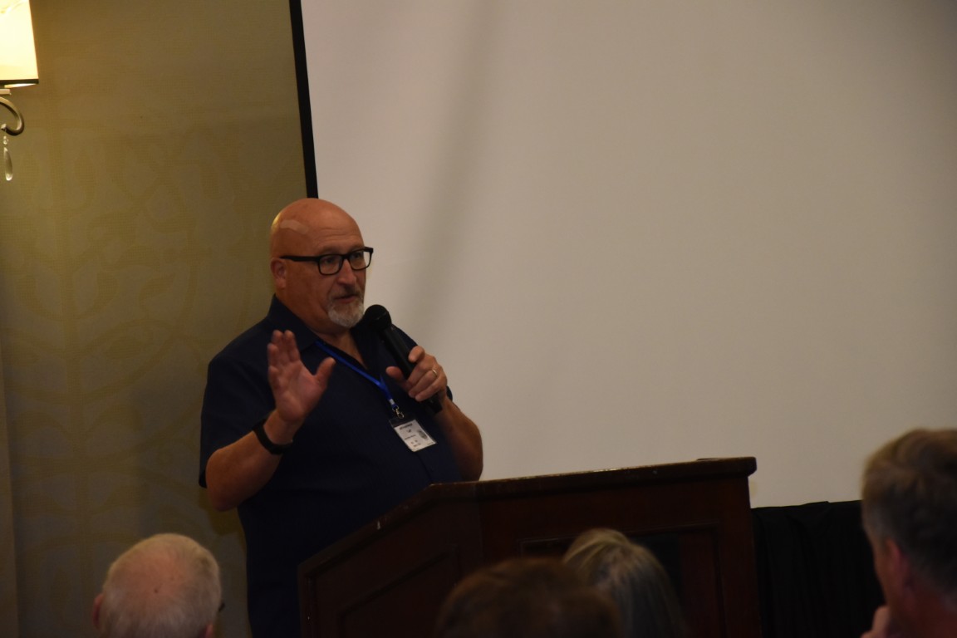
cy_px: 319
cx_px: 478
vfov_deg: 8.7
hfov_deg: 13.0
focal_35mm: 158
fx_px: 4187
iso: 1800
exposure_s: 1/60
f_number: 5.6
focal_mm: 105
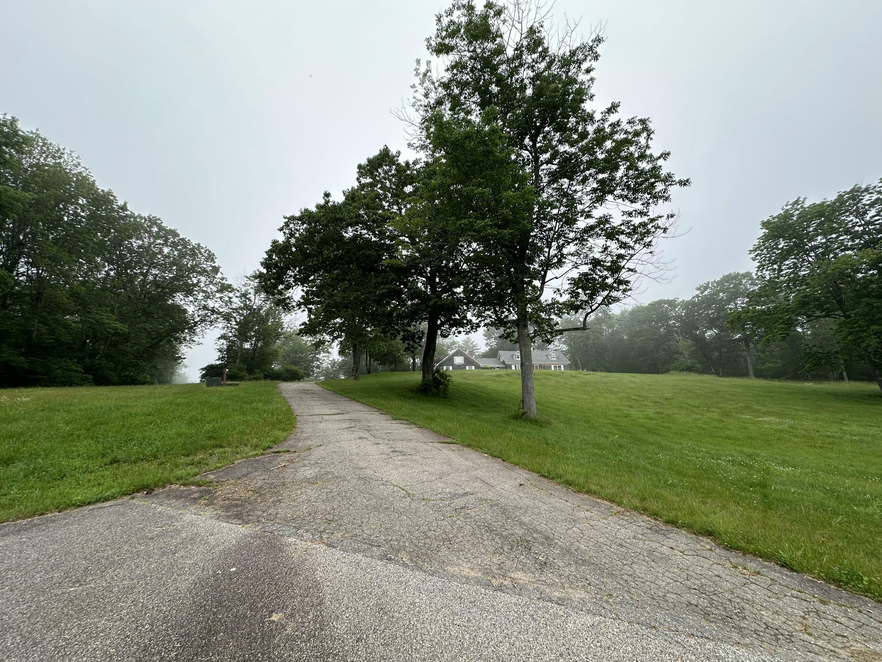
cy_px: 331
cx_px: 441
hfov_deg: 102.1
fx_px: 357
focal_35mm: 14
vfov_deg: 85.7
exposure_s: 1/235
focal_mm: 2.22
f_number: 2.2
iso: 40
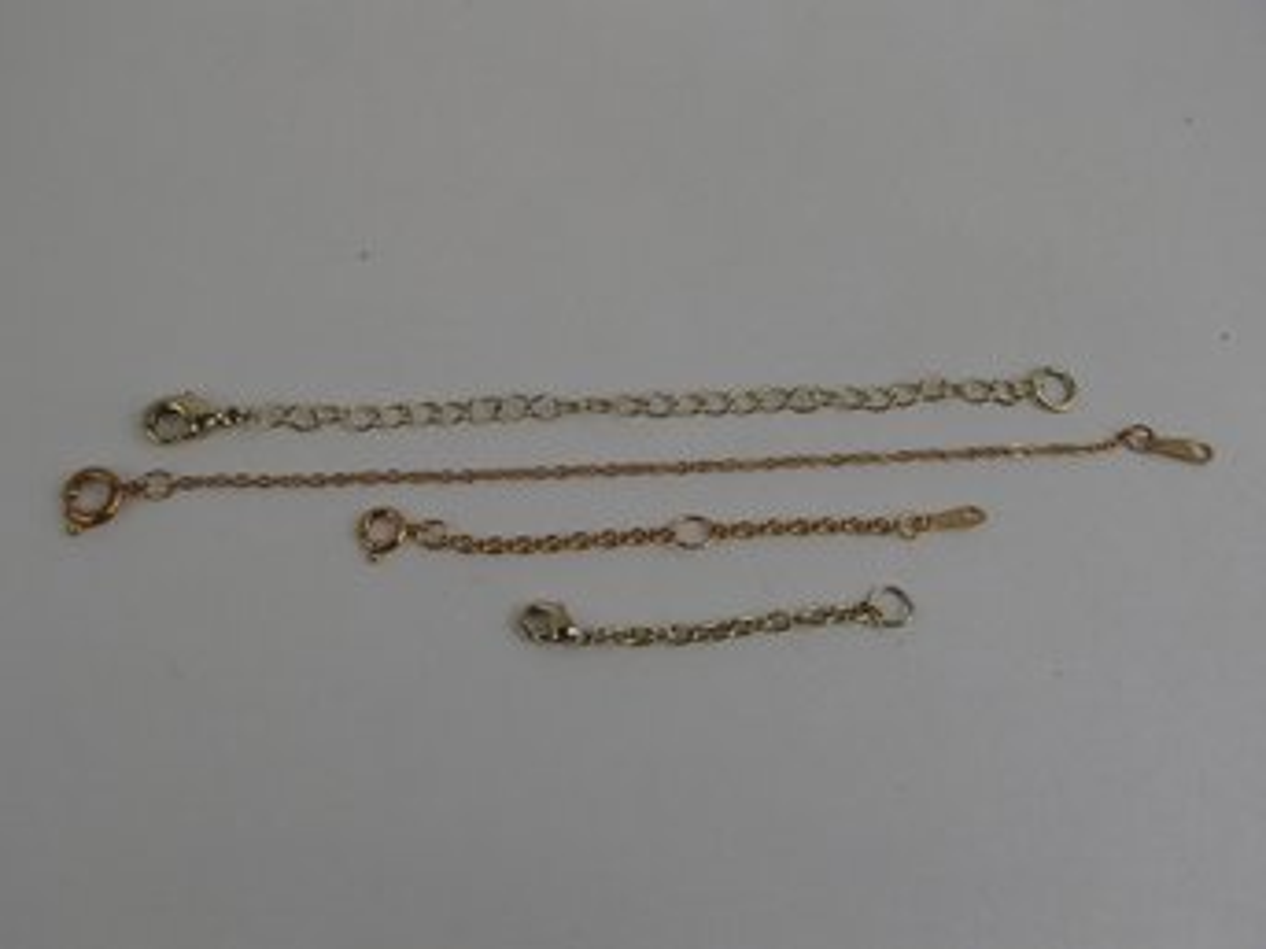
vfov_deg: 38.6
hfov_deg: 50.2
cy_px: 474
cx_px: 633
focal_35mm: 37
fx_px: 1353
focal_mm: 6.64
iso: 125
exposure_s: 1/160
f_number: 4.7
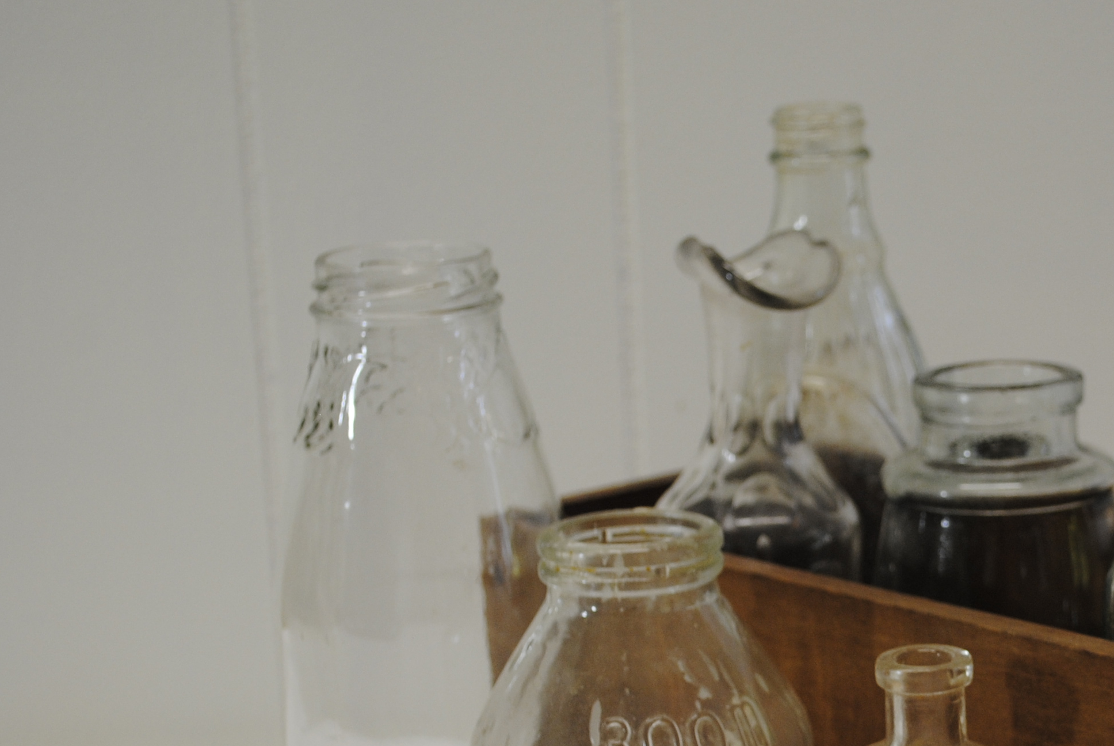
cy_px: 633
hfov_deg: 20.7
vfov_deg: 14.2
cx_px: 1058
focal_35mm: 96
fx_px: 2974
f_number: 4.8
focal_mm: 32
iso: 220
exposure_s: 1/30
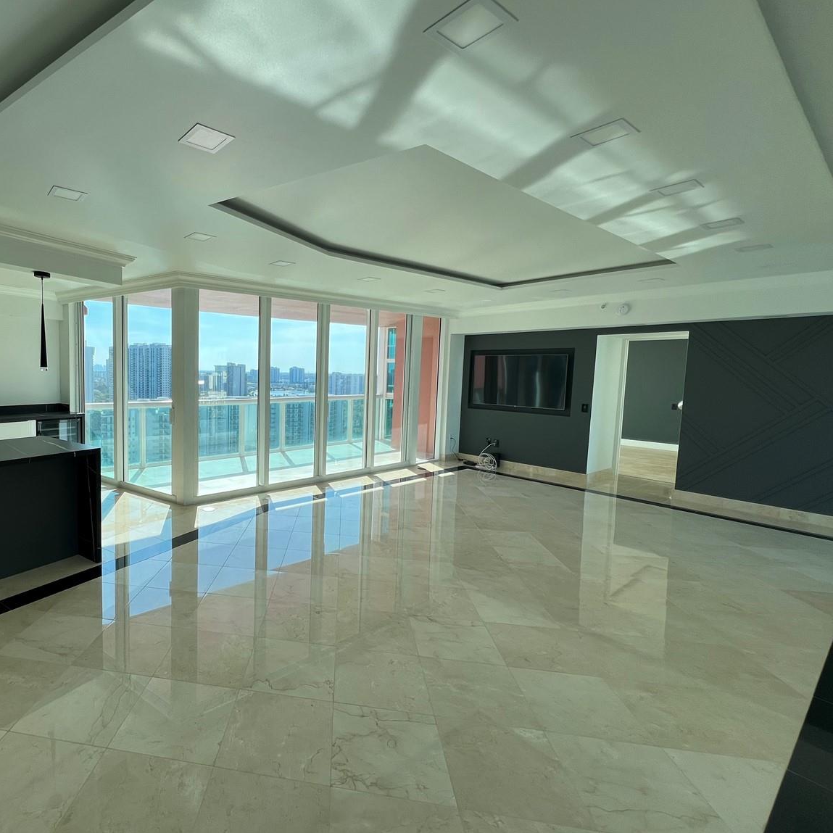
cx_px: 265
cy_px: 411
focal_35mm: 16
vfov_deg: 87.4
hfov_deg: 83.8
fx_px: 436
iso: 32
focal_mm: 1.57
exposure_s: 1/246
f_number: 1.8
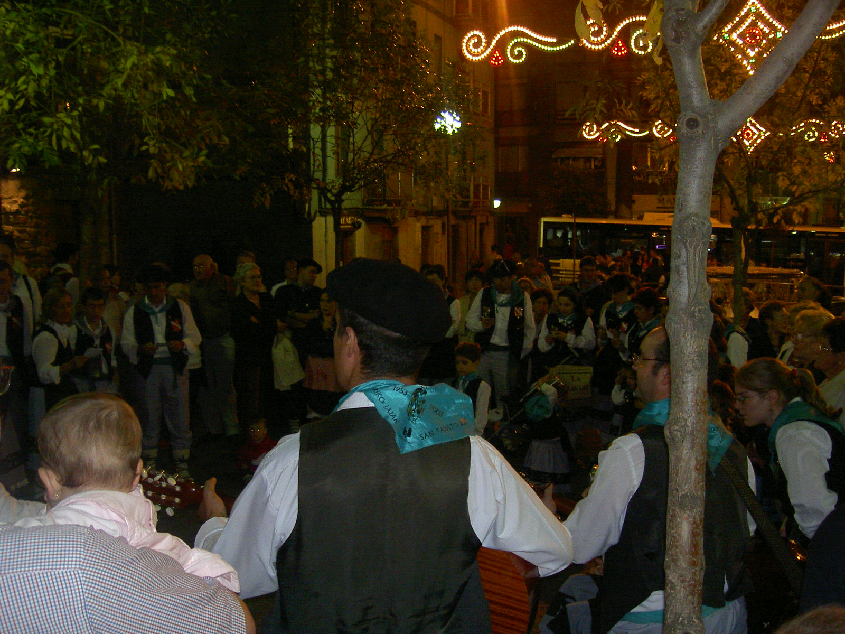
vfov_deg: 36.8
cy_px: 317
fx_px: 952
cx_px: 422
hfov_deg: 47.9
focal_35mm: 39
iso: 100
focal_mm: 8
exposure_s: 1/59.5
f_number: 2.8
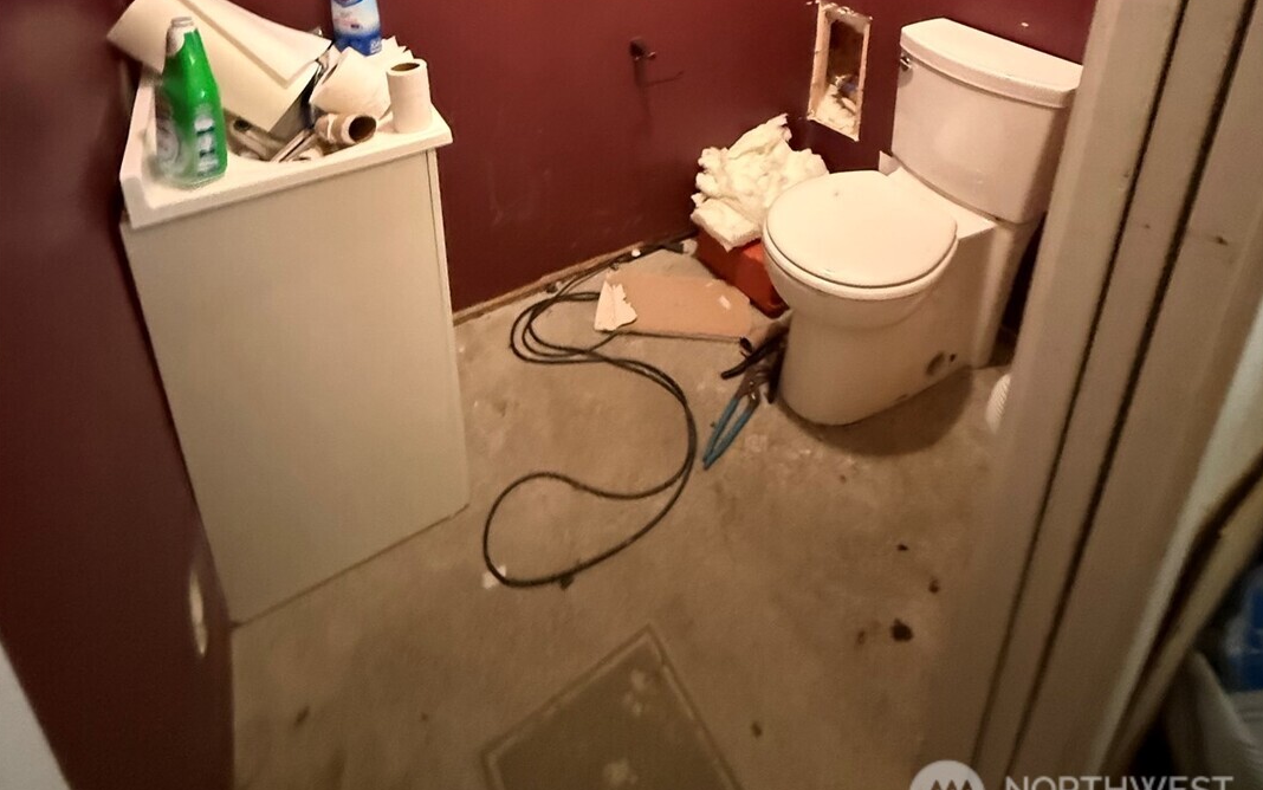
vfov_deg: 49.0
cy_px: 2
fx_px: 689
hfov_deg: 85.0
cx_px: 632
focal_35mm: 20
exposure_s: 1/30
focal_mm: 2.22
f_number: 2.2
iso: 1250
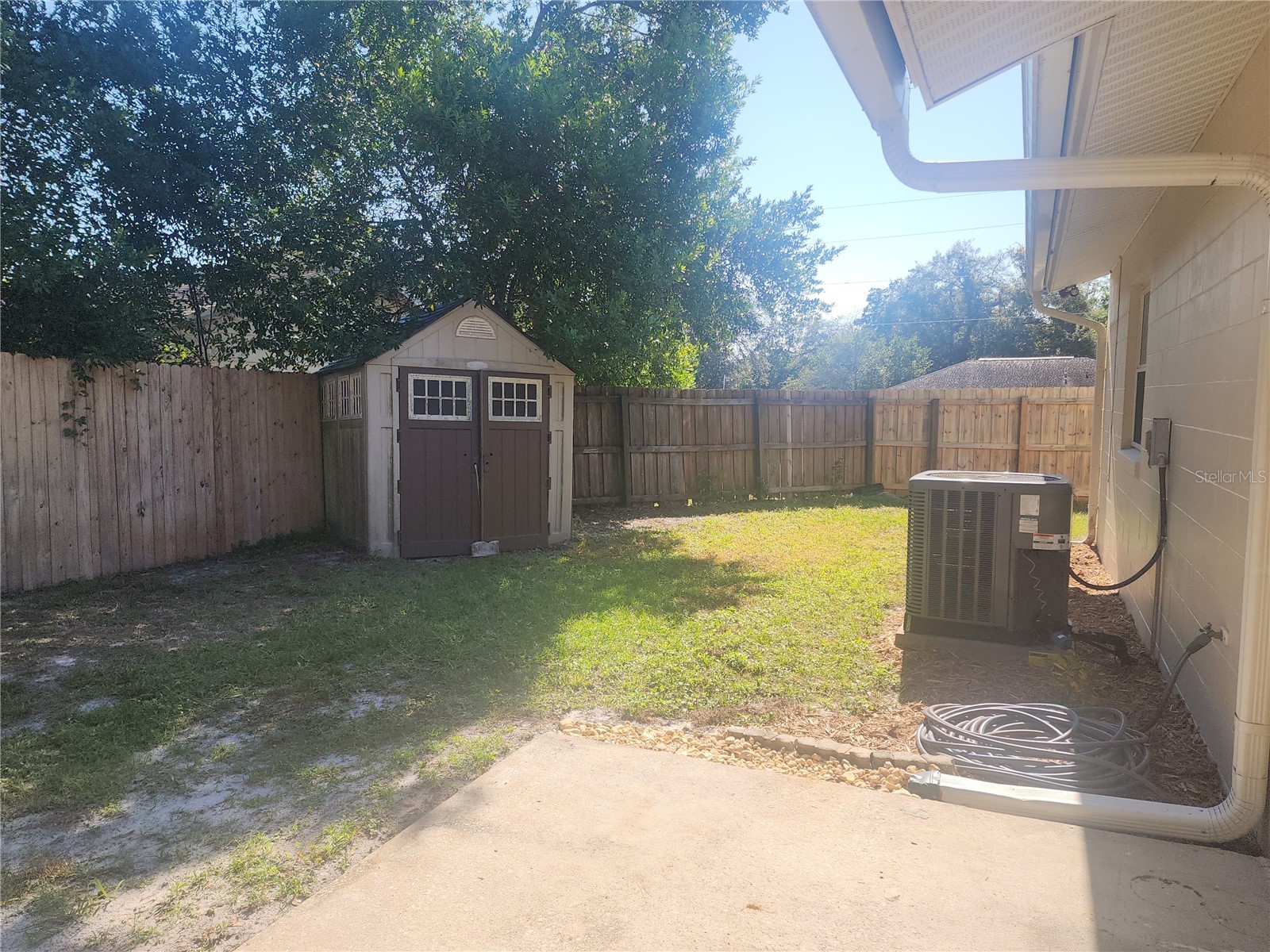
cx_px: 635
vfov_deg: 58.9
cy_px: 476
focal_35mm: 23
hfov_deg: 73.9
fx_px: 844
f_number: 1.8
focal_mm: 6.4
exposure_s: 1/647
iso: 12
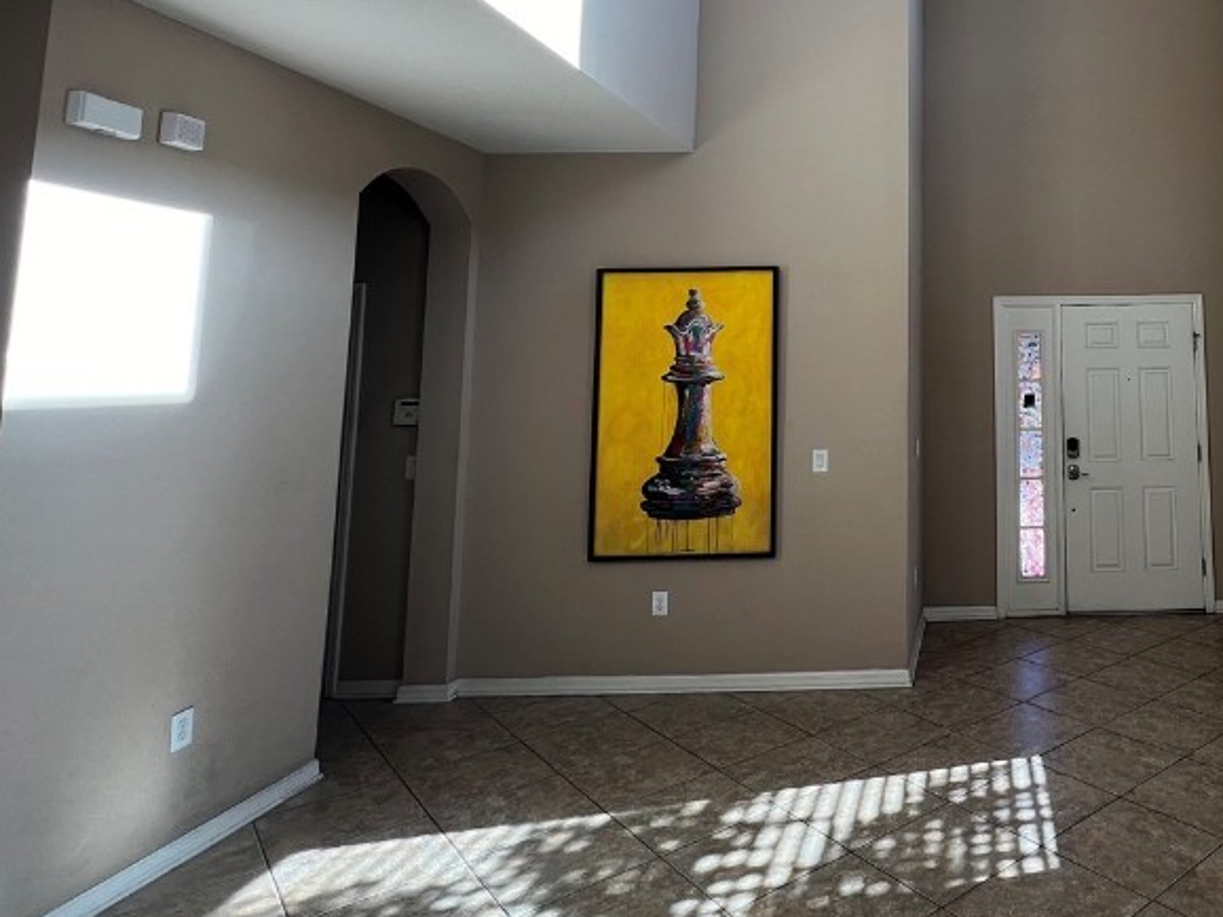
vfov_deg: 56.8
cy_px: 264
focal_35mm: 23
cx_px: 999
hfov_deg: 66.3
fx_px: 812
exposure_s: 1/99
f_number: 1.8
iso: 32
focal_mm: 1.57
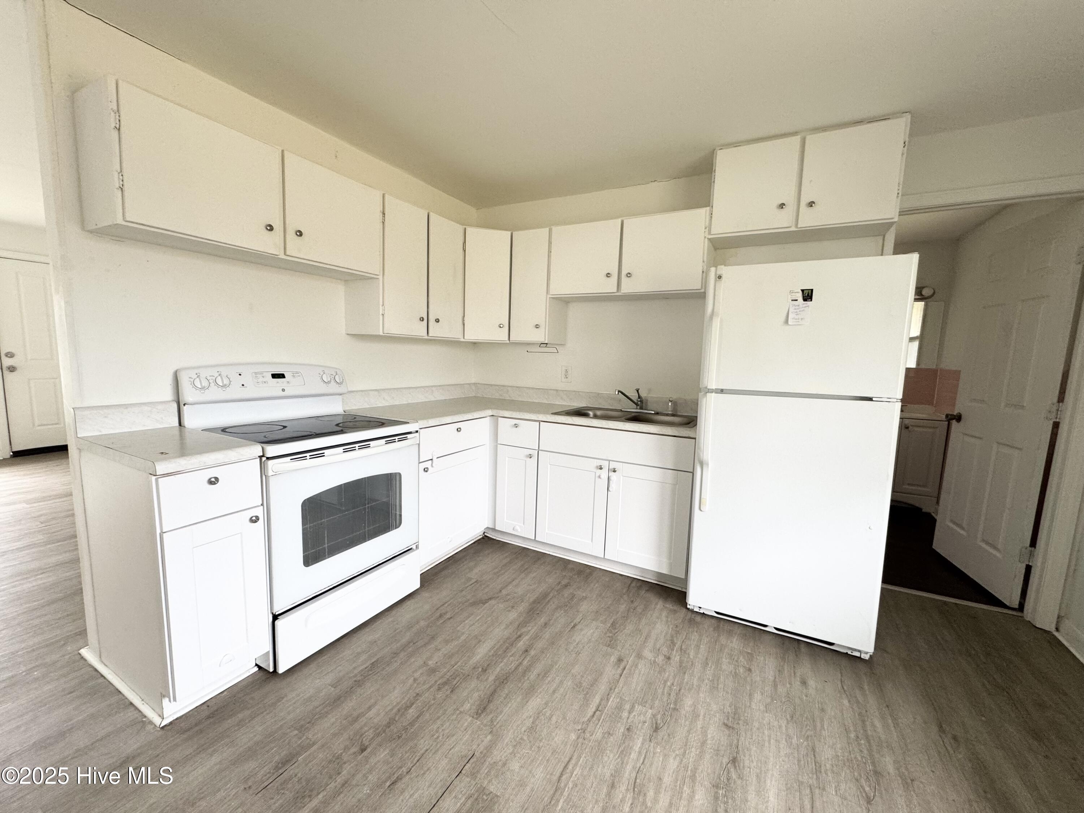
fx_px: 438
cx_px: 542
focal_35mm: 14
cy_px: 406
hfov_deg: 102.1
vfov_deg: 85.7
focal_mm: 2.22
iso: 160
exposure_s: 1/99
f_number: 2.2
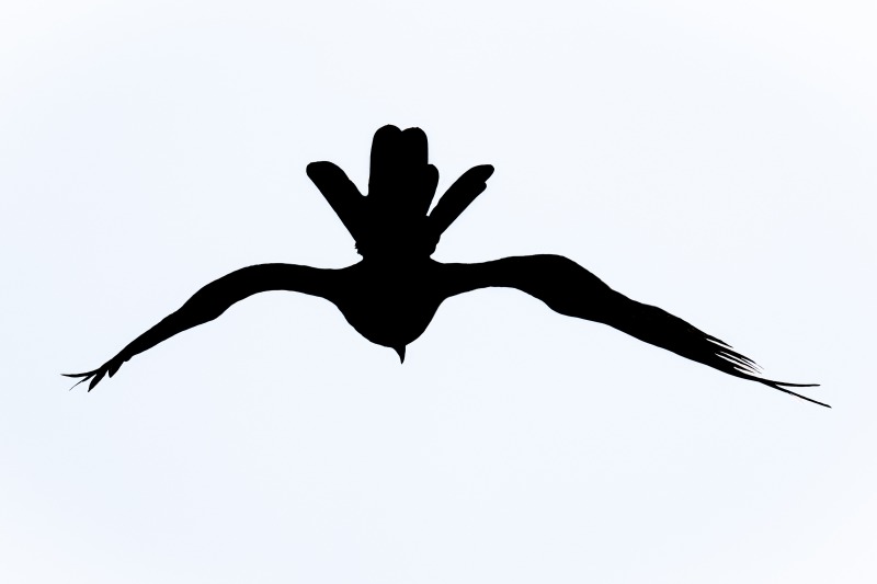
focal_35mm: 600
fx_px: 14613
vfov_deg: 2.3
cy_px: 292
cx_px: 438
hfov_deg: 3.4
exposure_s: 1/5000
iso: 1000
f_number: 6.3
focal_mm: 600
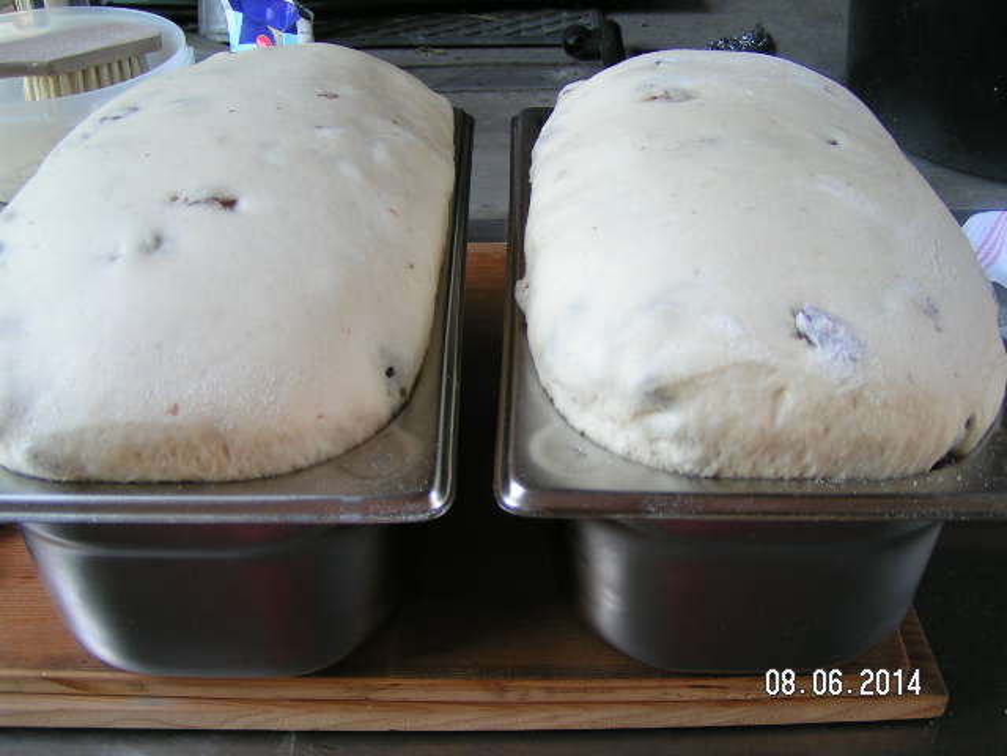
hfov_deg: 49.0
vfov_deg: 37.7
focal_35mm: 38
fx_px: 1105
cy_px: 378
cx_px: 504
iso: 50
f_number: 3.2
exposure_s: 1/50
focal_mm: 5.8
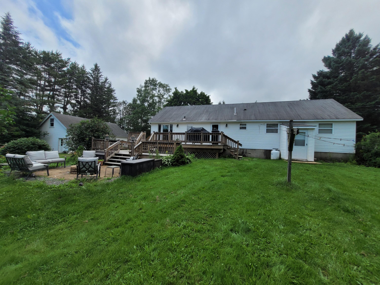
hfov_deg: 106.2
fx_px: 143
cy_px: 142
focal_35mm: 13
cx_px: 190
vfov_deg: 89.9
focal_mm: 1.74
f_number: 2.2
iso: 40
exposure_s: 1/1957
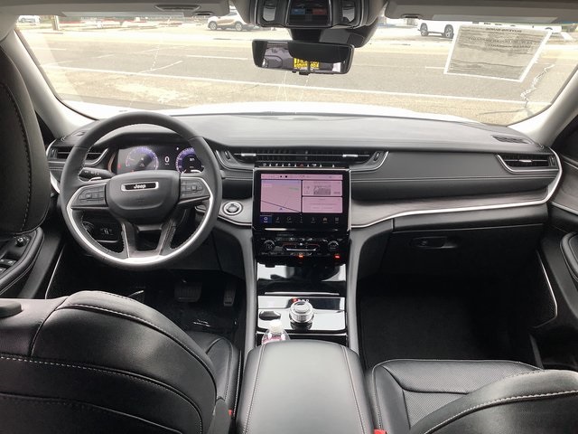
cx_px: 289
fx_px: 518
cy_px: 217
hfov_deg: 58.4
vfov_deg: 45.4
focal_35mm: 31
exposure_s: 1/60
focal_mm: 3.3
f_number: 2.4
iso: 50
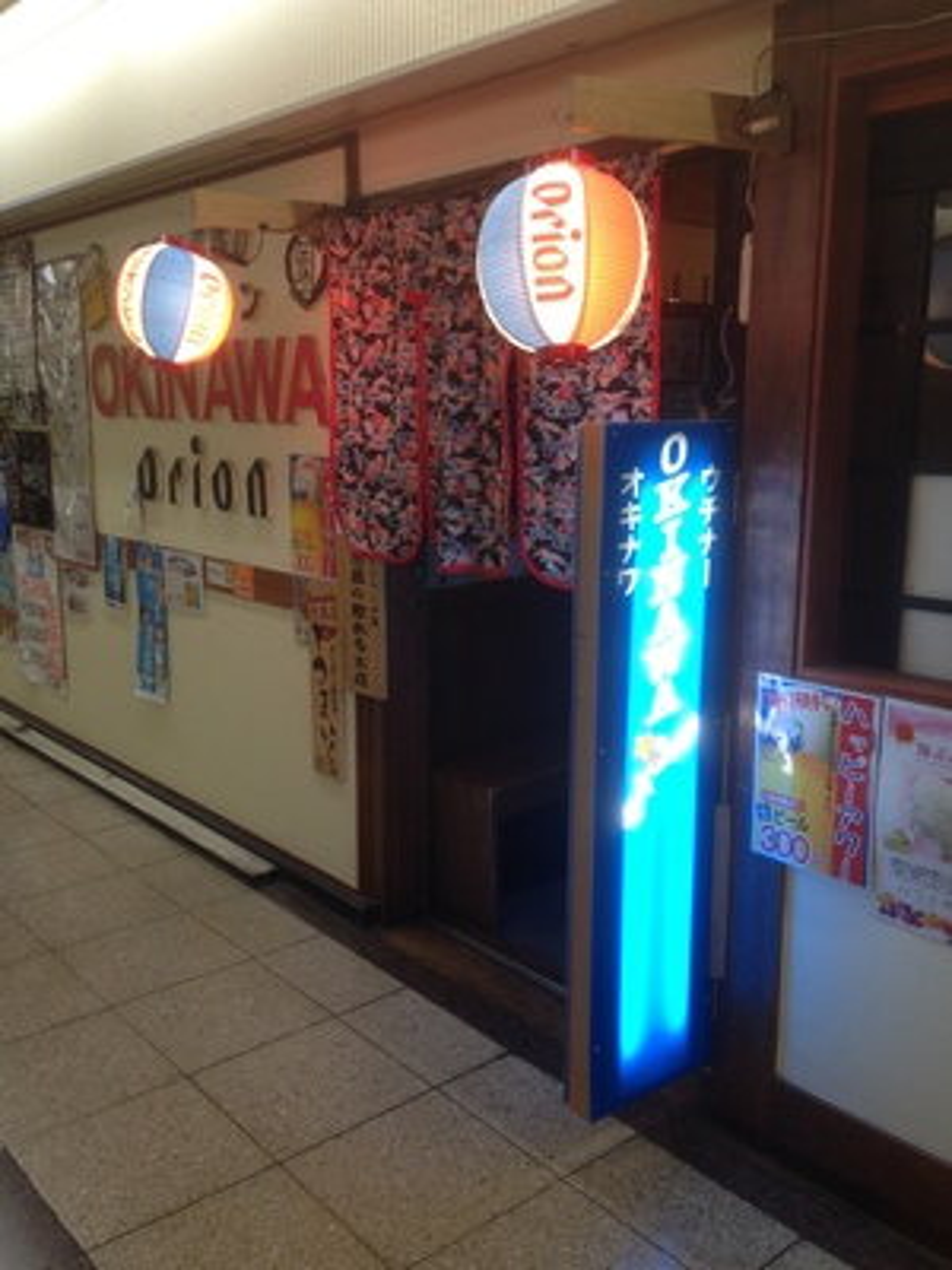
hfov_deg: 42.9
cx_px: 476
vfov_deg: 55.4
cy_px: 635
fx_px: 1210
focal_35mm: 33
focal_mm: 4.12
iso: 50
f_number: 2.4
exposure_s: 1/24
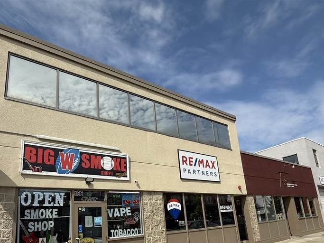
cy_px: 182
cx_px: 146
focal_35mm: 21
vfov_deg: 60.0
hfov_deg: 78.8
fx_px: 197
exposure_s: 1/3663
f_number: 2.2
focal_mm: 2.22
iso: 50
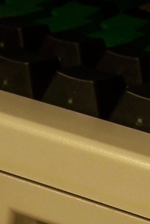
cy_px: 336
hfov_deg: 7.9
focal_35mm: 173
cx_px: 120
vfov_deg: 11.4
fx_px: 1081
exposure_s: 1/90
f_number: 2.8
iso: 80
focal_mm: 6.3
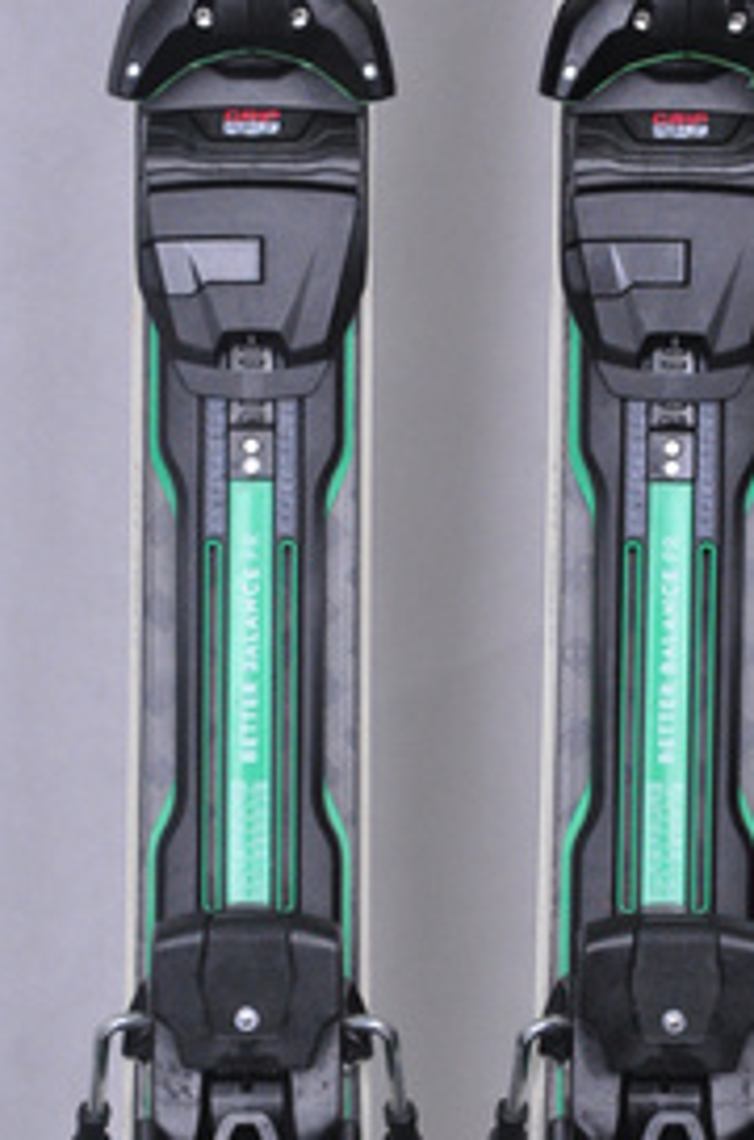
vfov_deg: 11.8
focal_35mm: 174
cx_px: 446
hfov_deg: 7.8
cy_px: 675
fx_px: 5494
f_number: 8
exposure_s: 1/125
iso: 3200
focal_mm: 70
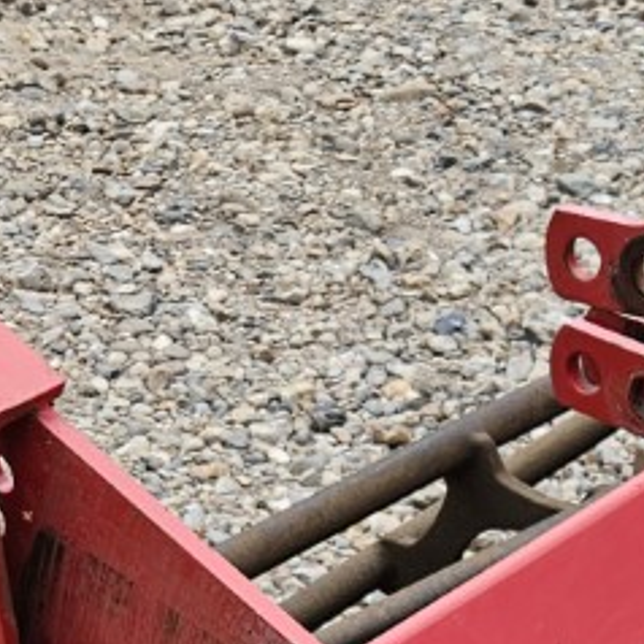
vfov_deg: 13.0
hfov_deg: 13.9
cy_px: 1093
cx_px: 725
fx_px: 2589
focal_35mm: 123
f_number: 1.8
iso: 25
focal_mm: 5.4
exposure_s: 1/711
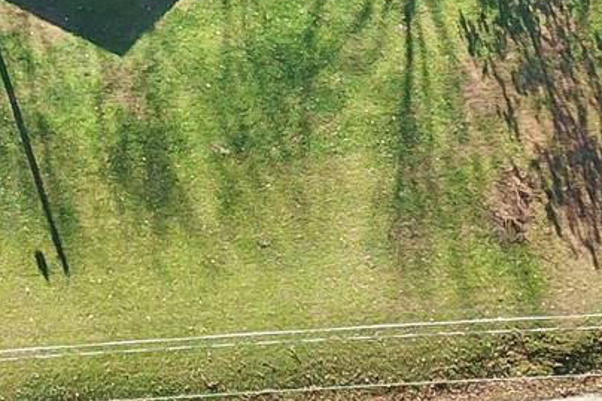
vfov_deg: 8.8
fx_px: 2290
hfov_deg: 13.5
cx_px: -478
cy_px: -642
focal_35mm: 137
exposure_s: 1/322
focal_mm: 4.73
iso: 100
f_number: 2.2
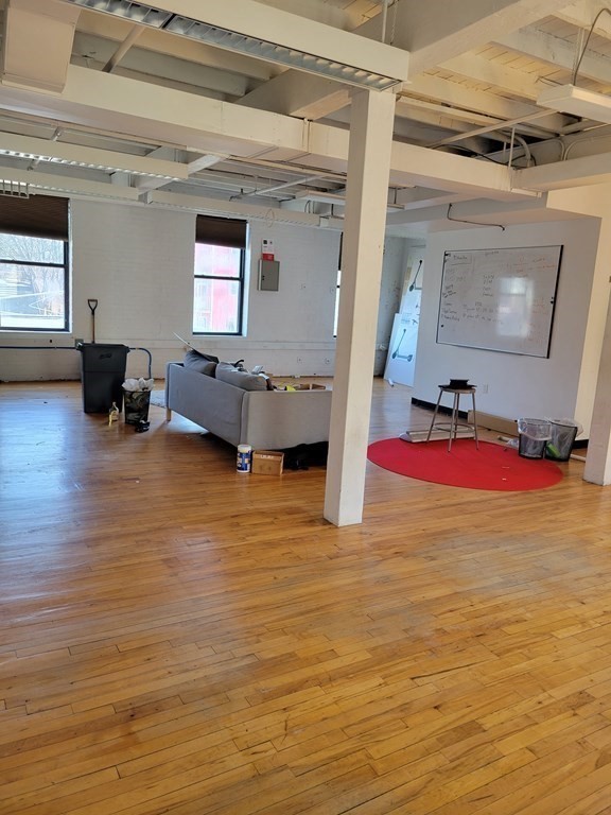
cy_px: 408
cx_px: 306
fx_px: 612
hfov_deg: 53.1
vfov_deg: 67.3
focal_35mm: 26
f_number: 1.8
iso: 125
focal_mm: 5.4
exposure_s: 1/120
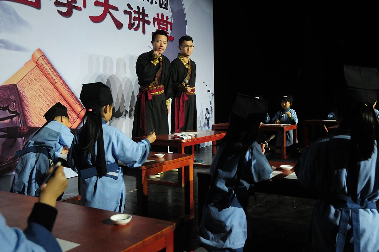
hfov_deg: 51.3
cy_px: 126
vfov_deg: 35.4
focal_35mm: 38
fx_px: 394
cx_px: 190
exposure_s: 1/125
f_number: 5.6
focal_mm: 25
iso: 1600
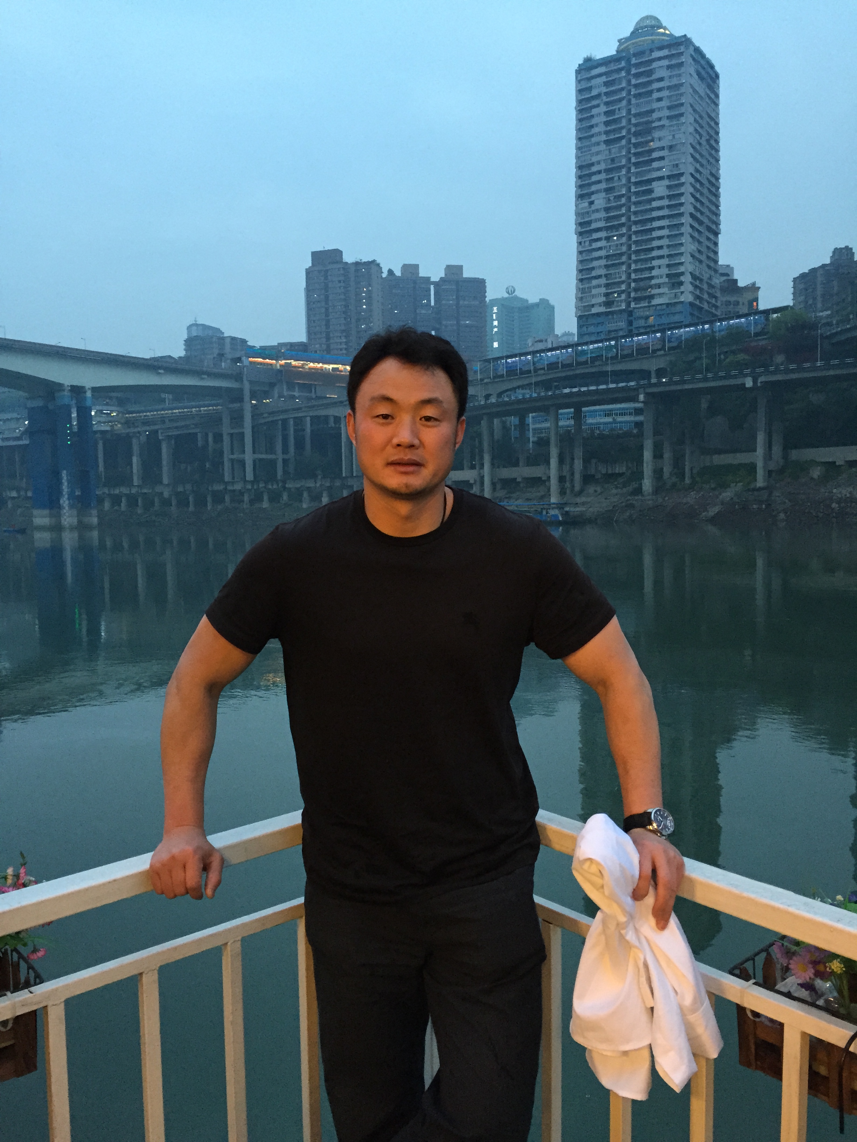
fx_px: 957
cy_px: 571
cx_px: 428
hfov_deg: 48.2
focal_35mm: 29
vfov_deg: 61.7
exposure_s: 1/30
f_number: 2.2
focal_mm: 4.15
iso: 160
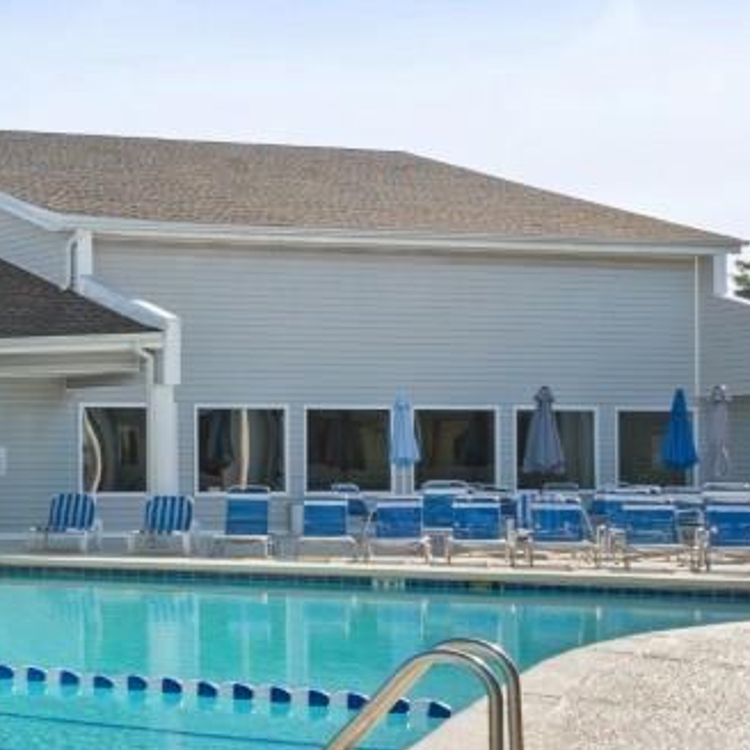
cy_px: 448
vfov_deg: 27.2
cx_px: -624
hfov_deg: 19.7
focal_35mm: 63
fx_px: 1544
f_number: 6.3
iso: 100
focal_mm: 10
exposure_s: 1/160
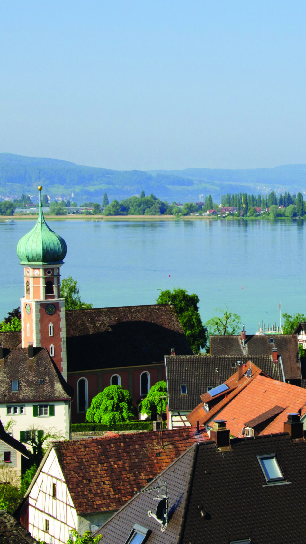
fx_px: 1370
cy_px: 272
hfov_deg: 12.7
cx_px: 268
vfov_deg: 22.5
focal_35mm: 95
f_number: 22
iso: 400
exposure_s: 1/160
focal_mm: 40
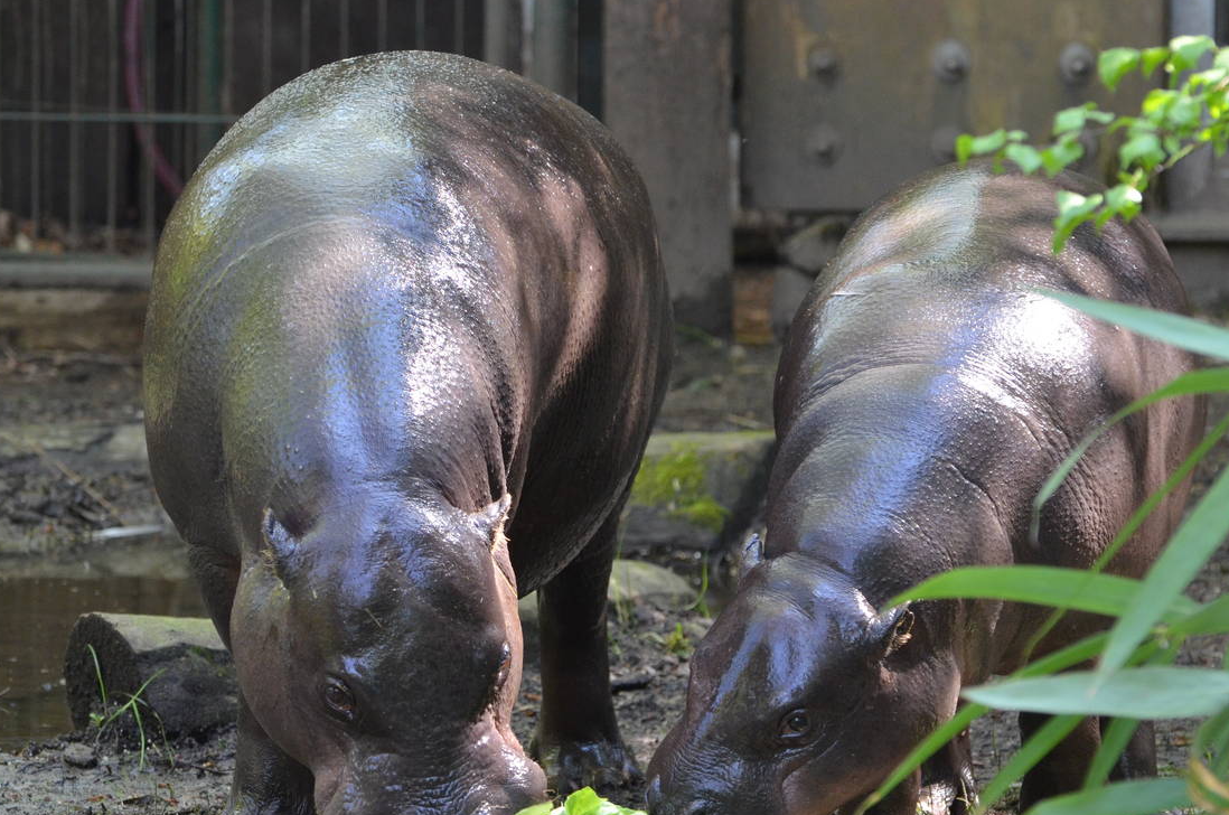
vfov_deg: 4.0
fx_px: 11544
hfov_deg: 6.1
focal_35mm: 339
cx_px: 505
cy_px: 383
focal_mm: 155
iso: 800
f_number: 4.8
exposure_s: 1/250
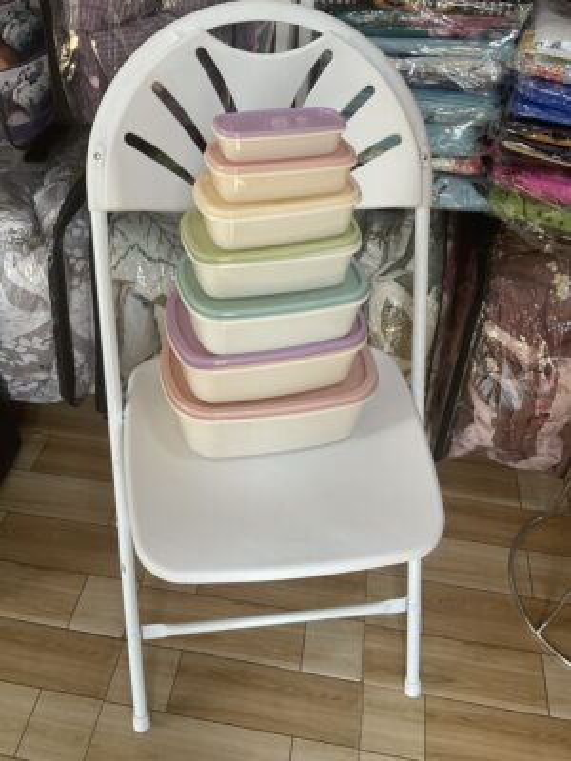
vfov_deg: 61.7
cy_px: 380
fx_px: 638
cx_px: 286
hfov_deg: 48.2
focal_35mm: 29
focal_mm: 3
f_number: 1.8
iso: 32
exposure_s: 1/122
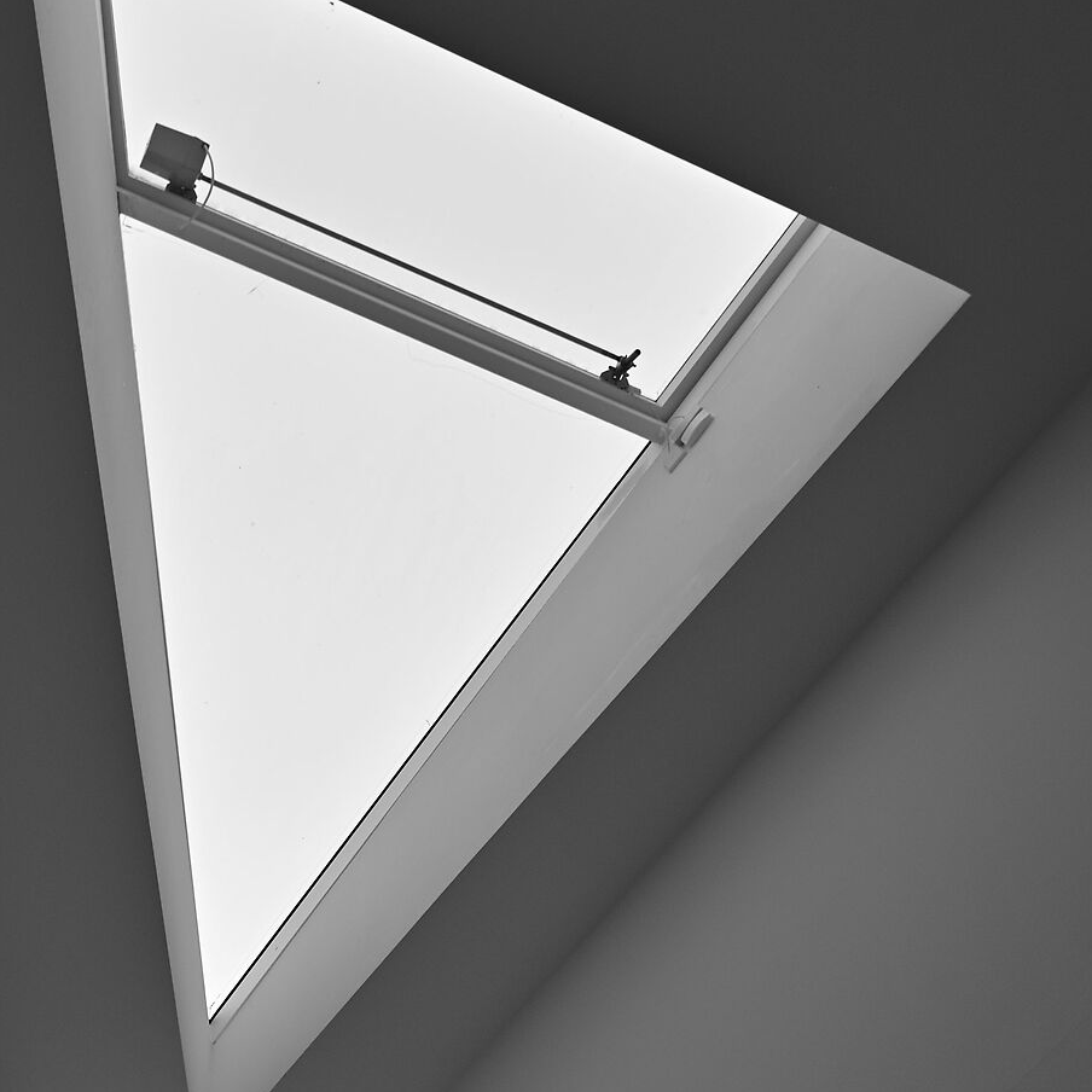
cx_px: 463
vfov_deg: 23.4
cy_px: 1135
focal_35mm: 70
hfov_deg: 24.6
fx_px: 2498
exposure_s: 1/250
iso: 100
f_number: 6.3
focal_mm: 31
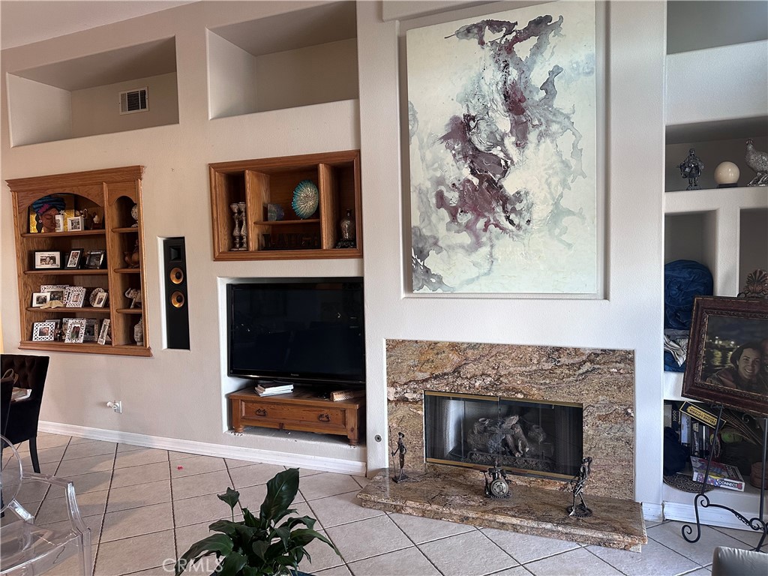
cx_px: 384
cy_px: 288
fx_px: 532
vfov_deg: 56.8
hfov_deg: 71.6
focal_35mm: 24
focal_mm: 6.86
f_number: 1.78
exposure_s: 1/60
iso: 250
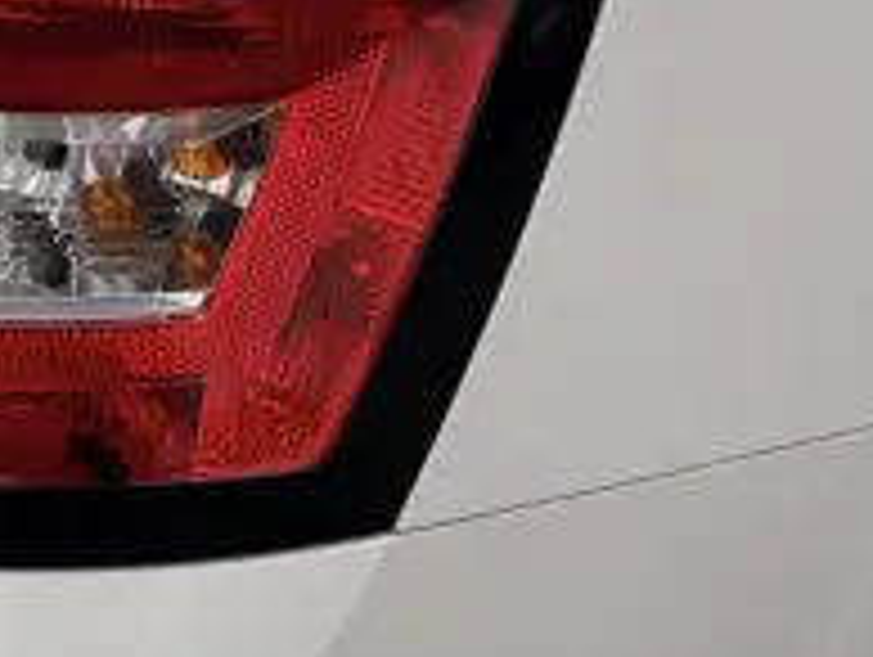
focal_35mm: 89
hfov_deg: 21.7
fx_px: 2247
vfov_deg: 16.6
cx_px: 153
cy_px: 171
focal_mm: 6.76
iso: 80
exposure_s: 1/802
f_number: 1.78
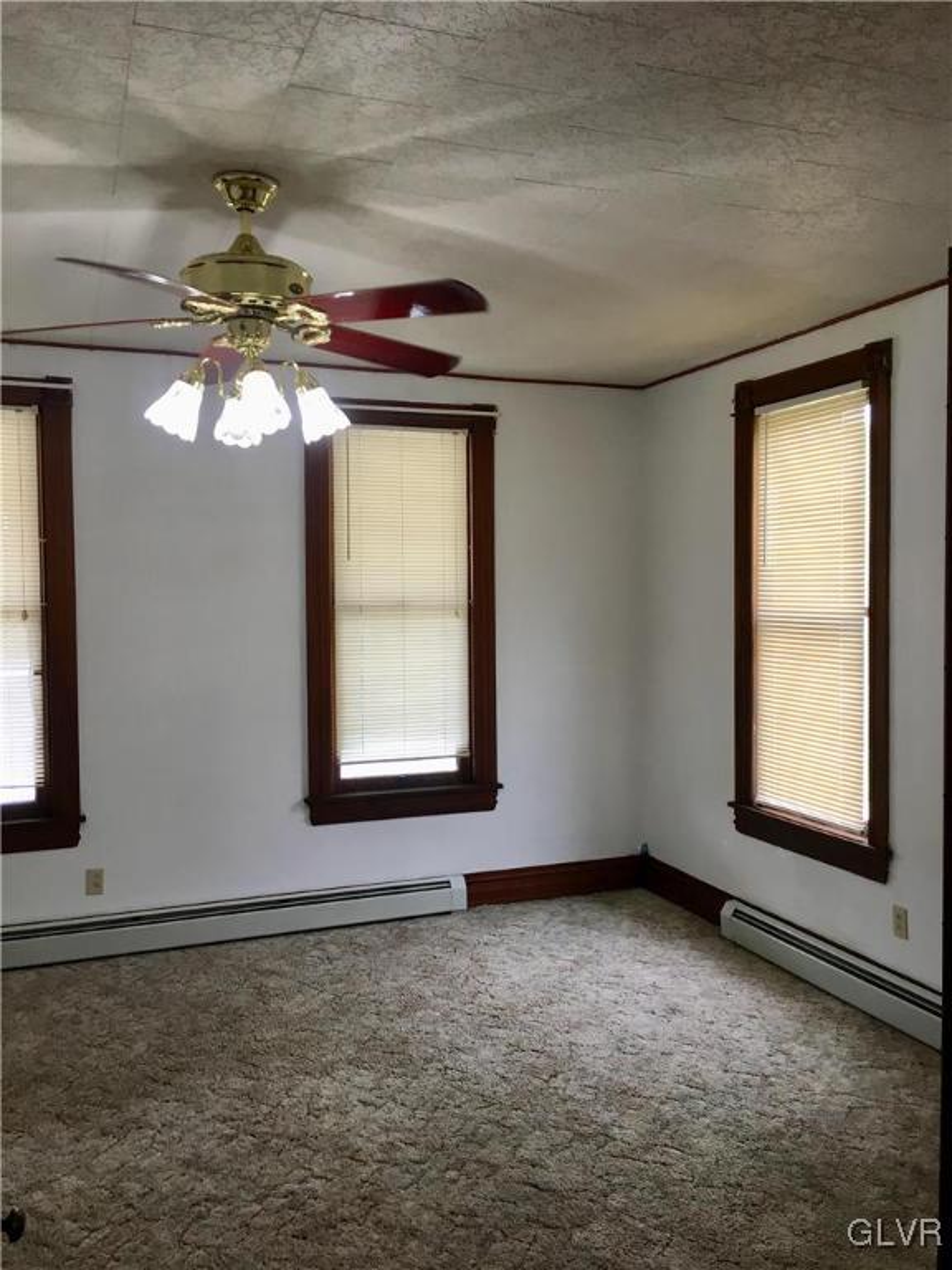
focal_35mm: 29
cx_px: 476
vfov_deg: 61.7
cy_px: 635
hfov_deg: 48.2
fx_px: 1063
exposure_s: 1/40
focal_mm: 4.15
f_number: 2.2
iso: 32
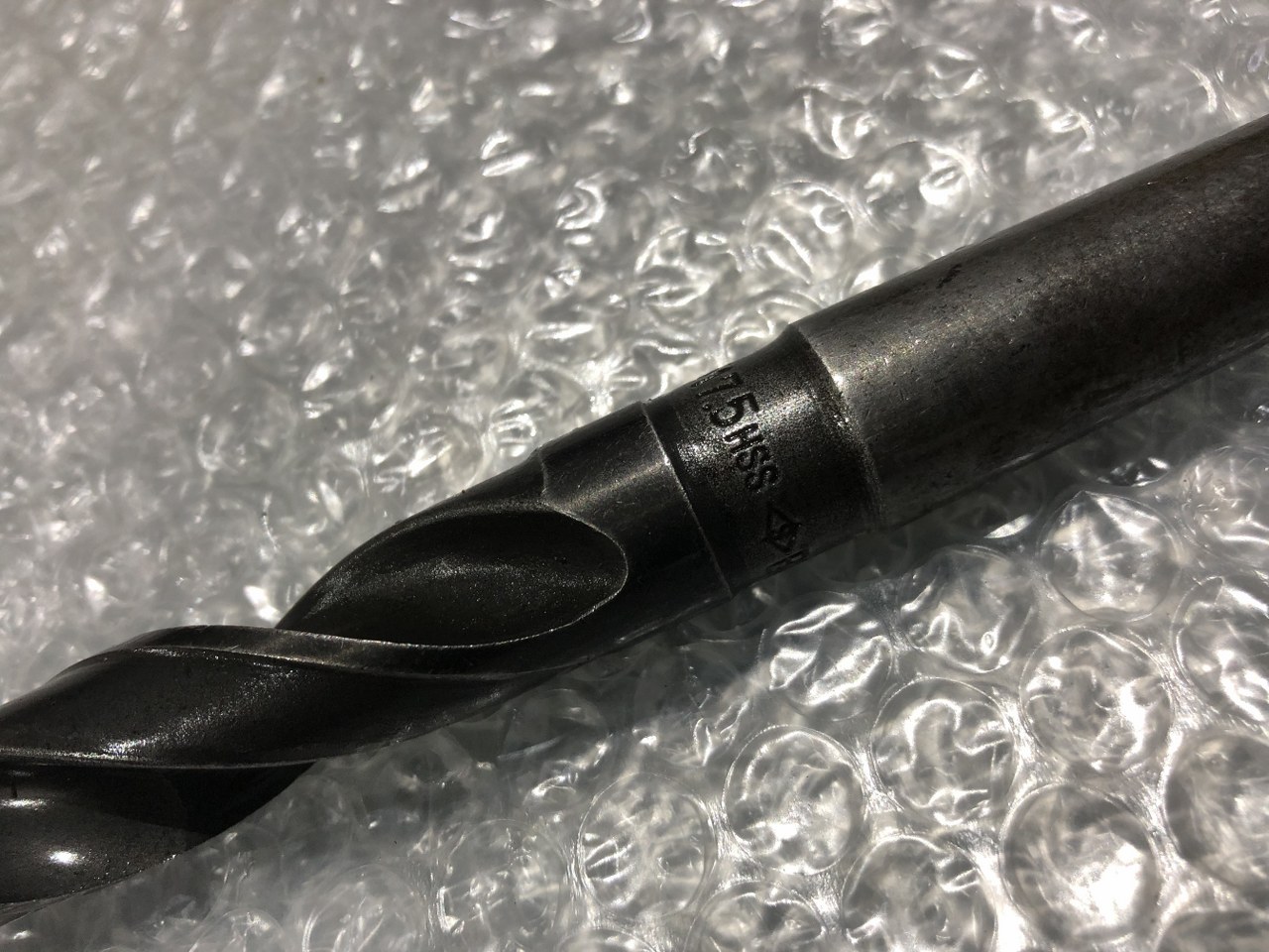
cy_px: 476
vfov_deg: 49.7
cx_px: 634
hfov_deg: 63.4
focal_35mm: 28
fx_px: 1026
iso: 40
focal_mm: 3.99
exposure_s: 1/24
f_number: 1.8
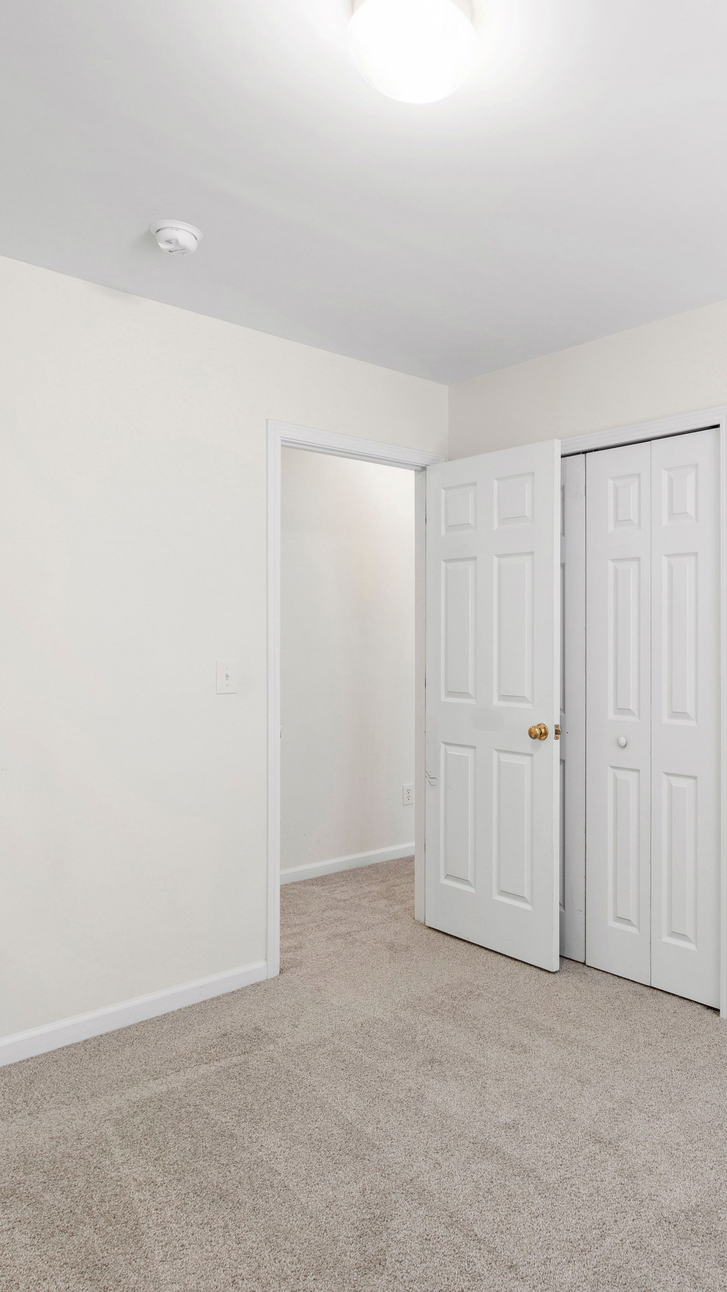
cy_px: 639
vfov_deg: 76.3
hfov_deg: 46.4
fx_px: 823
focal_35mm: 24
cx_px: 524
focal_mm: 10
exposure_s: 1/2
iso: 100
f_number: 8
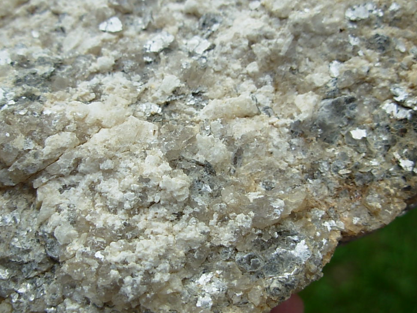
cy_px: 150
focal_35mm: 40
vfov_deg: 36.0
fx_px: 482
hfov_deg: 46.8
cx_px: 206
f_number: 2.9
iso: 50
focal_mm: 6.3
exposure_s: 1/39.2
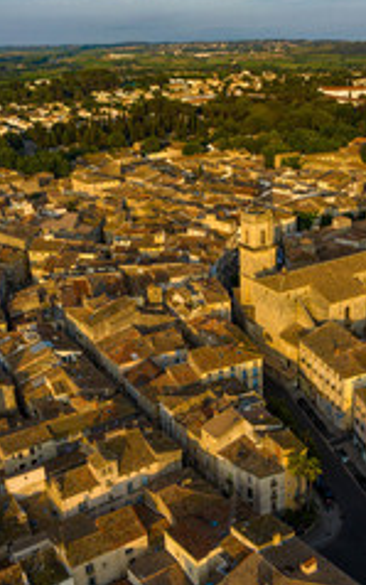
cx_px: 280
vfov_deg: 49.3
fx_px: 638
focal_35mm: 40
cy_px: 290
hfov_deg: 31.4
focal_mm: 12.3
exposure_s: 1/120
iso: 100
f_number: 8
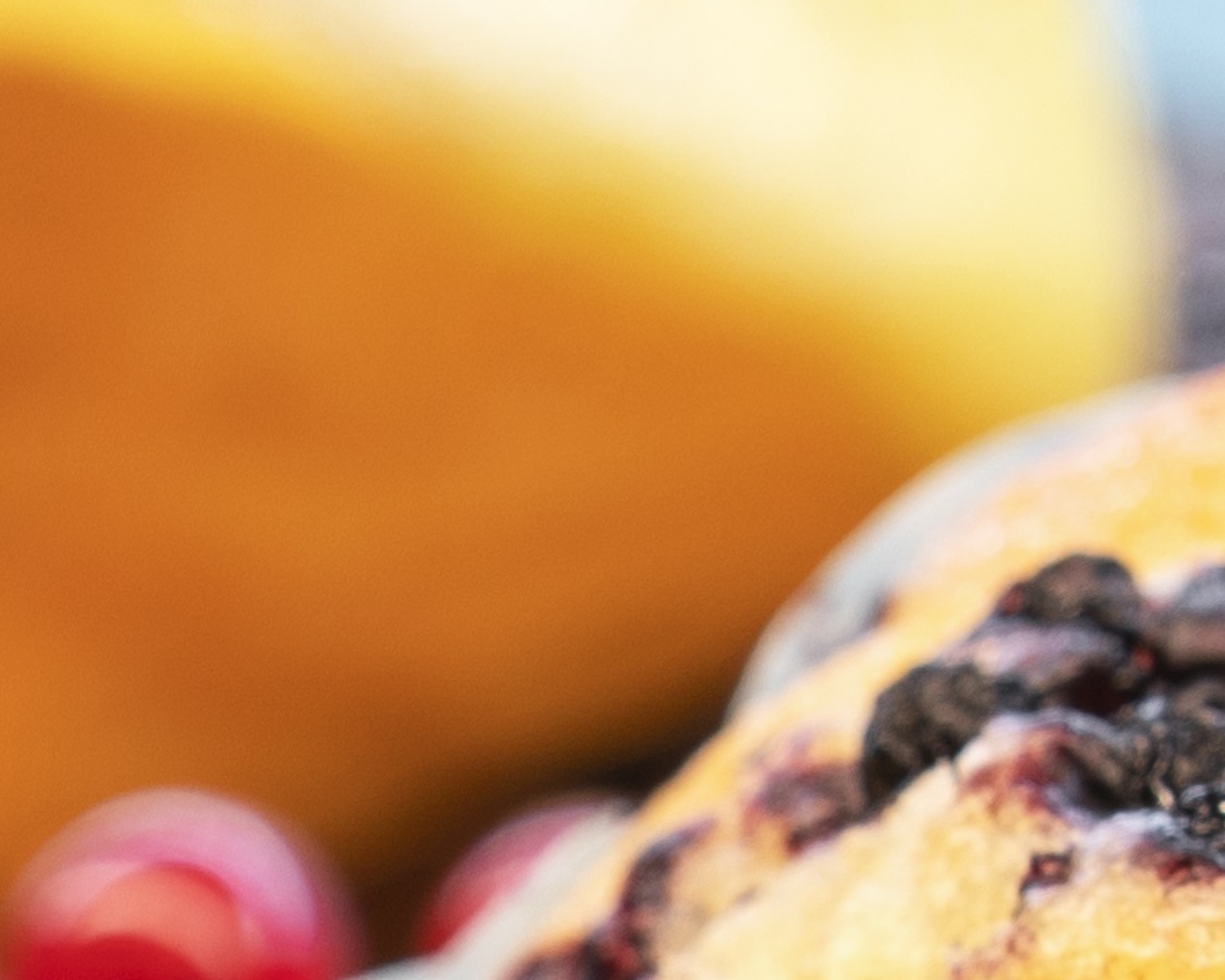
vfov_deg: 2.2
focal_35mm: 700
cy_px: 1817
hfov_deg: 2.8
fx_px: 25381
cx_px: -623
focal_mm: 85
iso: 160
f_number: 6.3
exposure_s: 1/3
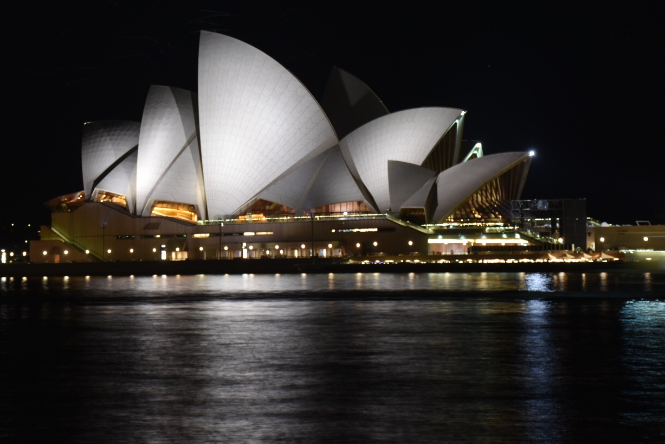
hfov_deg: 19.8
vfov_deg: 13.3
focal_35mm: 103
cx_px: 267
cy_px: 164
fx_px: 1902
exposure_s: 2
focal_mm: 52
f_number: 4.8
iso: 200
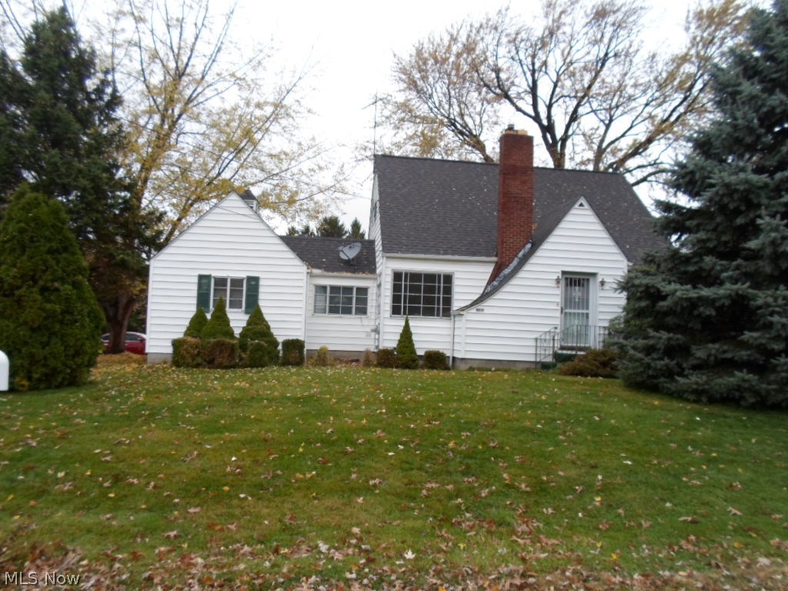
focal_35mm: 25
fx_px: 569
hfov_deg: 69.4
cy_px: 296
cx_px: 394
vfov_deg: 54.9
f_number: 2.5
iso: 80
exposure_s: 1/90
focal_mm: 4.5
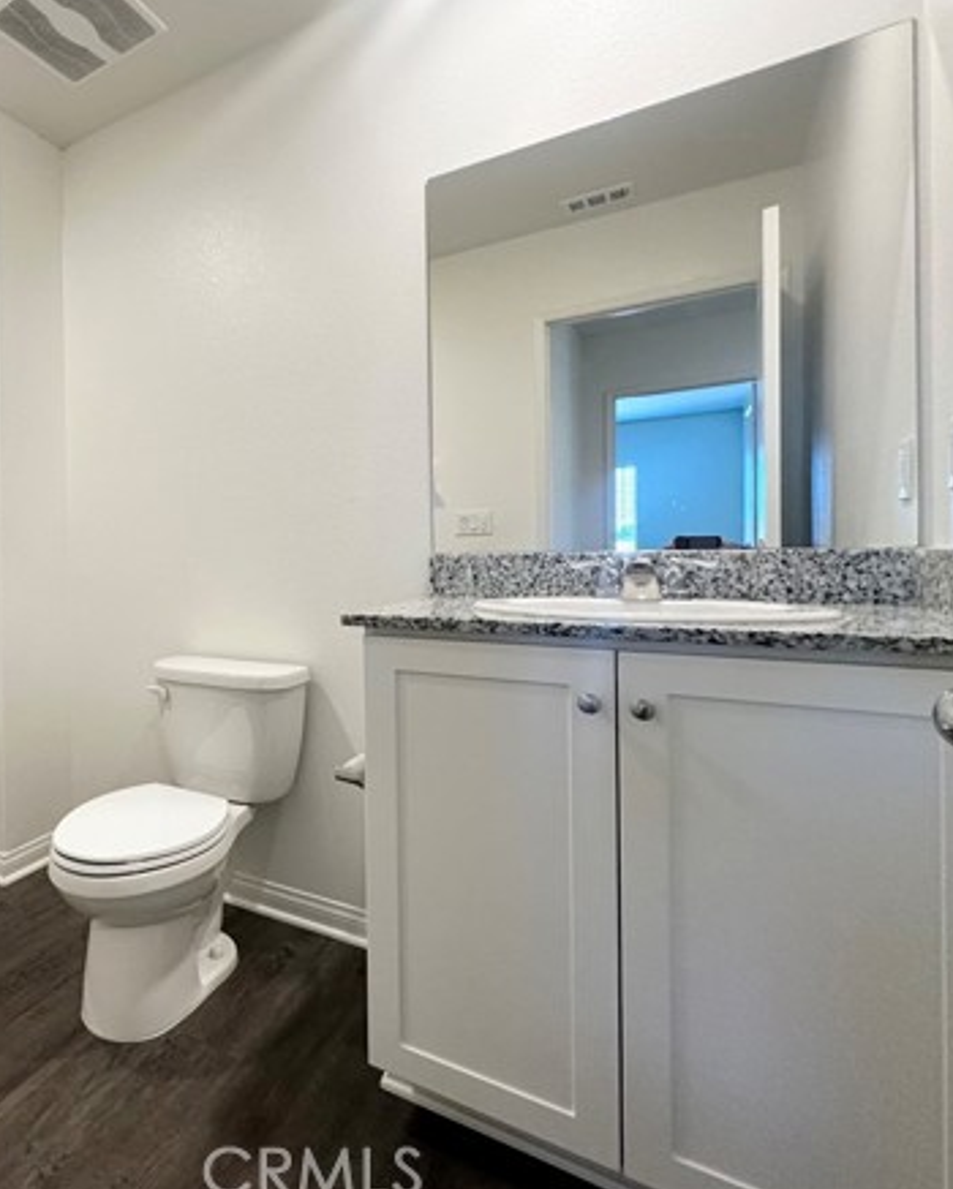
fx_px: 705
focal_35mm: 20
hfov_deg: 61.1
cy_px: 558
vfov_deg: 80.3
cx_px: 158
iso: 200
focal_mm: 2.22
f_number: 2.2
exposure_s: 1/120
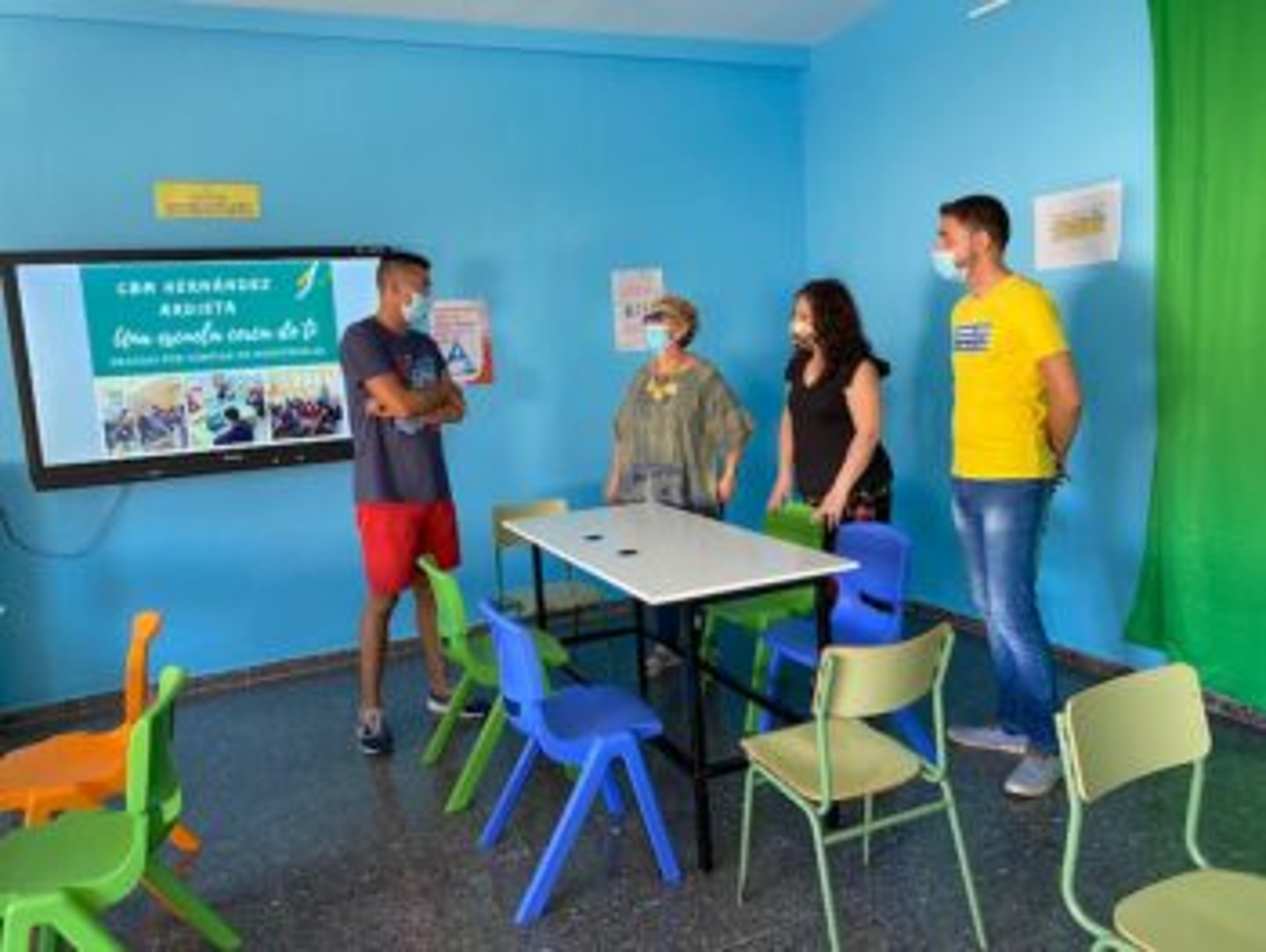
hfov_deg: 67.3
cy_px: 476
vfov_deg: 53.1
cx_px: 633
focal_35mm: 26
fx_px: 952
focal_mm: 4.25
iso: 160
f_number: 1.8
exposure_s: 1/60
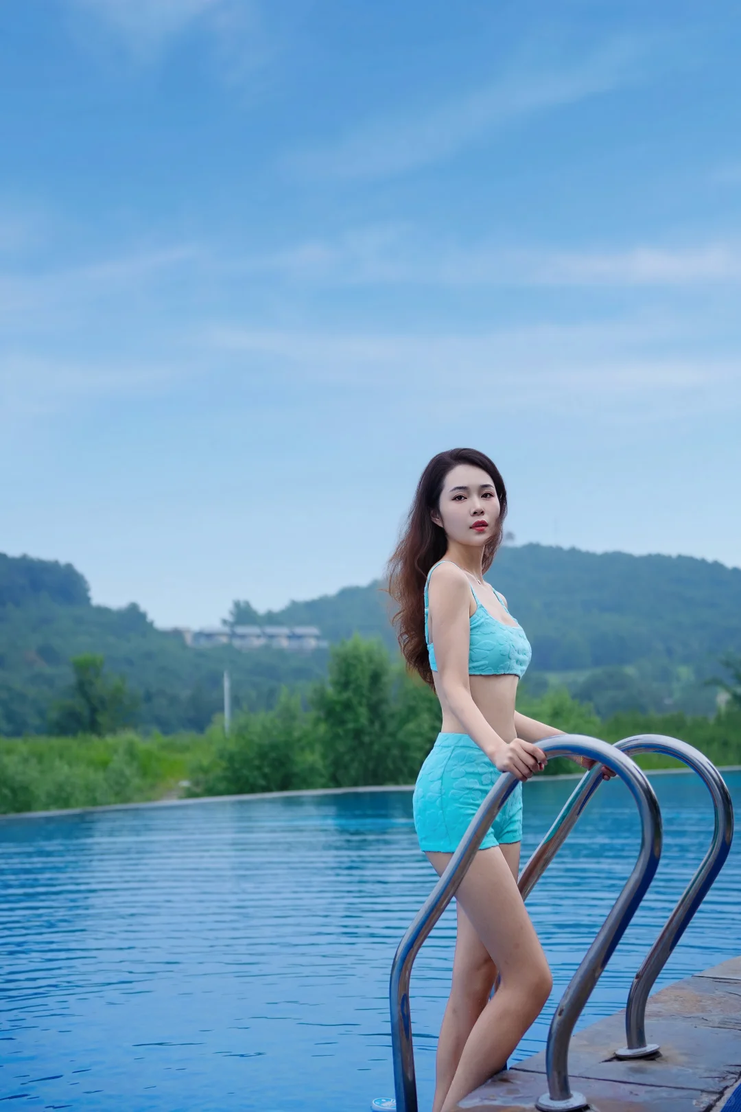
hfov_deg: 26.9
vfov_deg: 39.5
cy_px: 556
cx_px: 370
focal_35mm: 50
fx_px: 1550
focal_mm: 50.2
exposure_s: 1/4000
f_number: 2.8
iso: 500
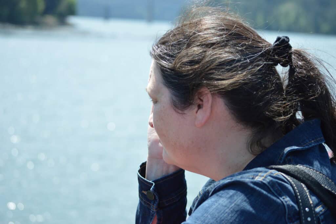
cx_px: 168
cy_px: 112
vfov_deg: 16.5
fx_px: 769
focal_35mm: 82
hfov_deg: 24.6
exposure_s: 1/1000
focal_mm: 55
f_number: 4.5
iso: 400
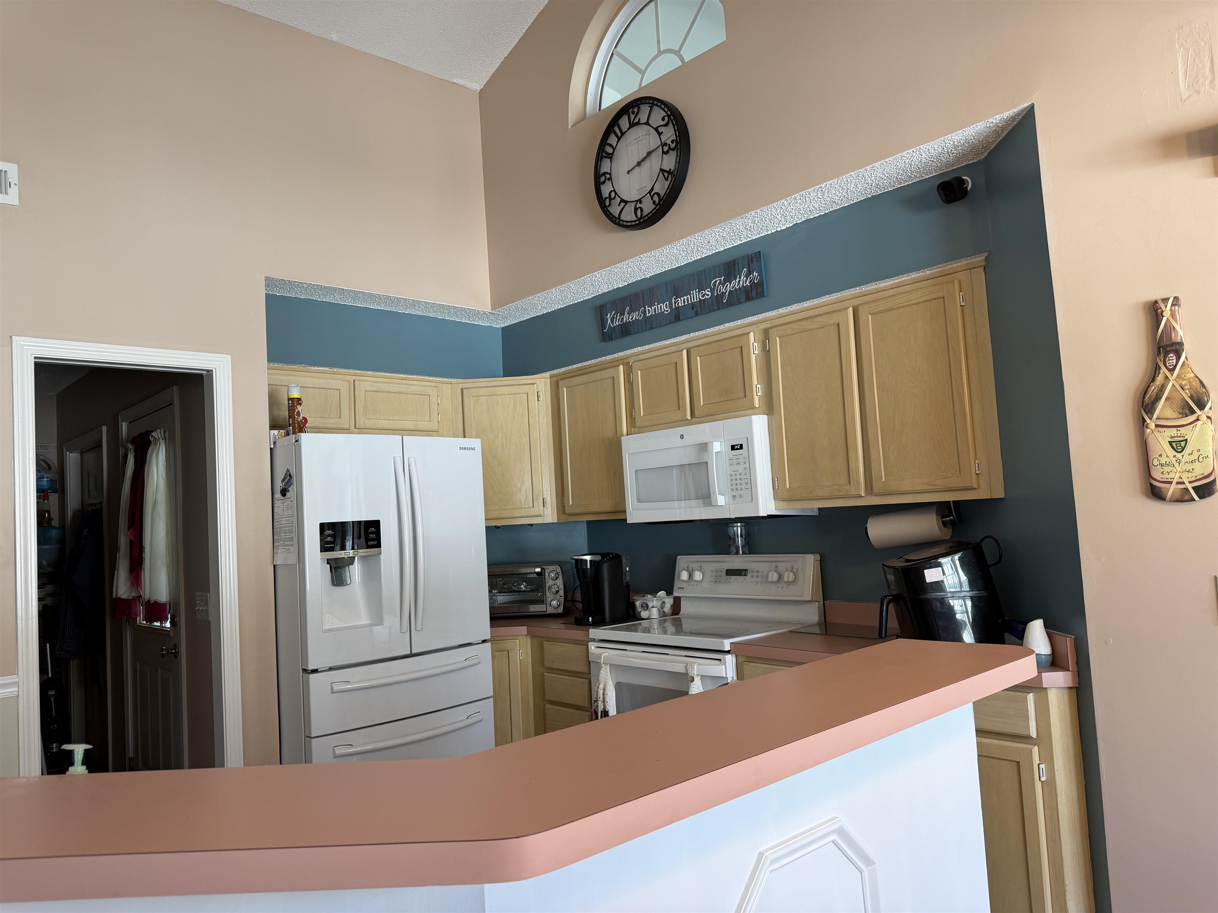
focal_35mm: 24
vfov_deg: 56.8
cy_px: 456
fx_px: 844
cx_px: 609
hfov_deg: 71.6
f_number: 1.78
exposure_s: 1/60
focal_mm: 6.76
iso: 125
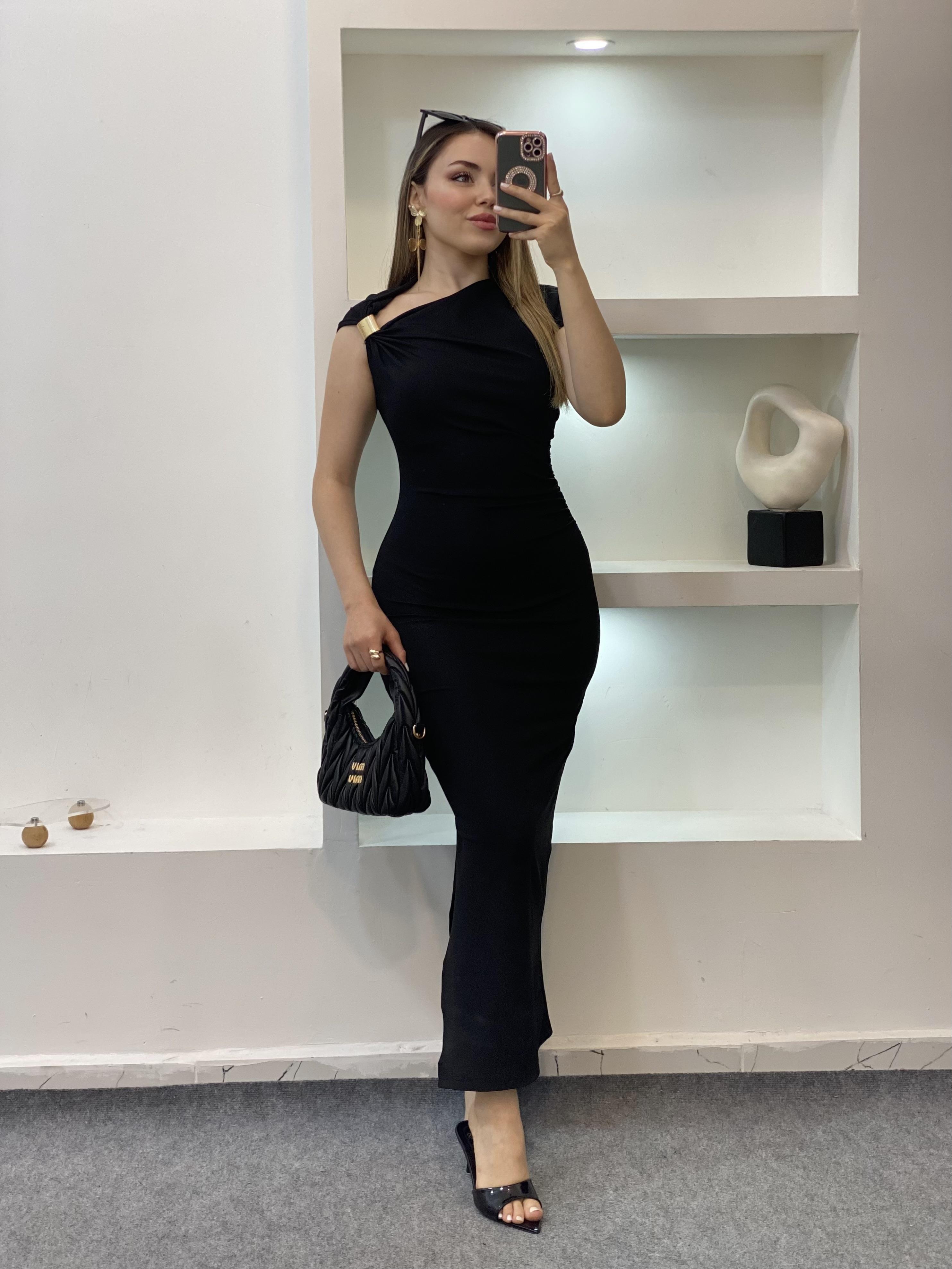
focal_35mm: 52
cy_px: 634
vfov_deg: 36.8
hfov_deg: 28.0
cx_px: 476
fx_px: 1907
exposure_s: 1/100
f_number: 2
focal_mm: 6
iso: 80
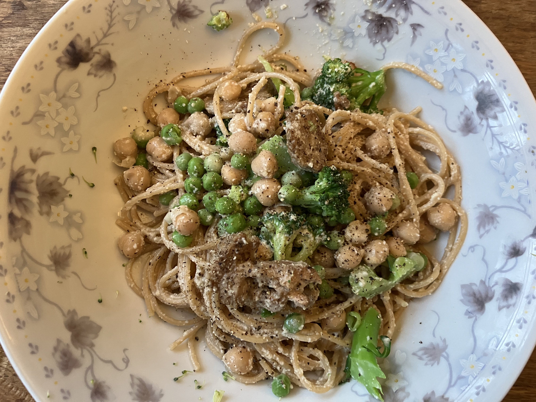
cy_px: 201
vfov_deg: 49.7
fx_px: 434
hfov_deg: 63.4
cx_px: 268
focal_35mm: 28
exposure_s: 1/40
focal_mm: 3.99
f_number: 1.8
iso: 320
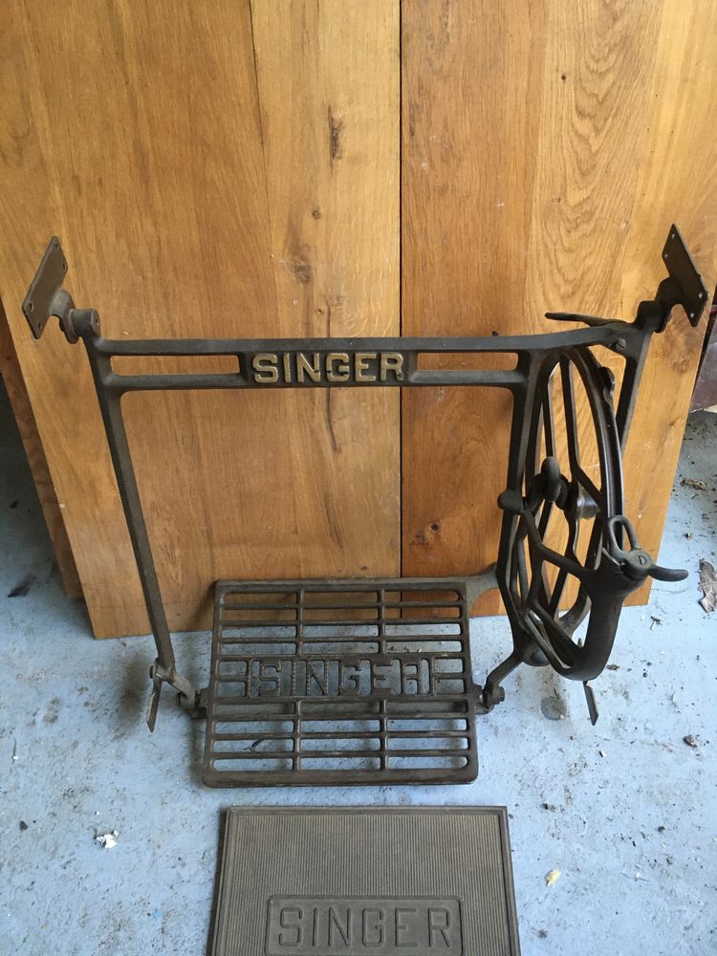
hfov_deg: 48.2
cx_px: 358
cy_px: 478
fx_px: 801
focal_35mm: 29
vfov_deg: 61.7
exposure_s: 1/33
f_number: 2.2
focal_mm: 4.15
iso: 200
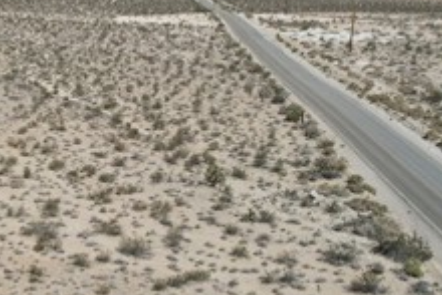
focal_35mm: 64
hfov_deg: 29.7
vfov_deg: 21.3
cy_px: 139
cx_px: 20
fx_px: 786
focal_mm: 8.38
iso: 100
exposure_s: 1/3200
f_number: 2.8
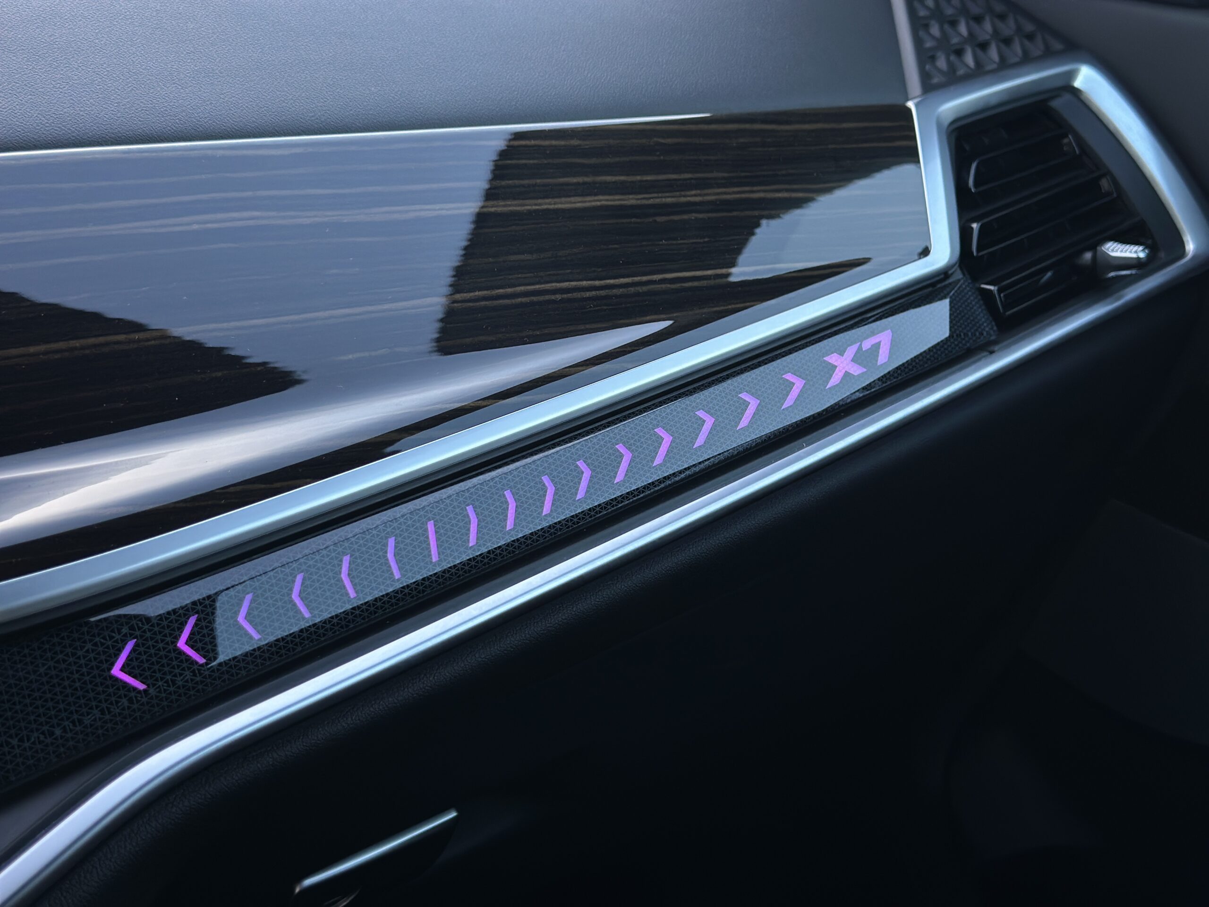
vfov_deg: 30.3
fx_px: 1676
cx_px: 604
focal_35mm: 48
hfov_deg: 39.7
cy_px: 454
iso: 80
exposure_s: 1/181
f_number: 1.78
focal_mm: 6.86
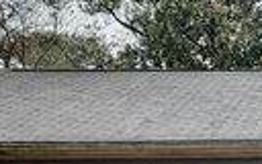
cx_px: 309
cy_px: 218
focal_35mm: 99
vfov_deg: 12.8
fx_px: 707
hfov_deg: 19.8
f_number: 1.78
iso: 100
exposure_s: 1/430
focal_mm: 6.76
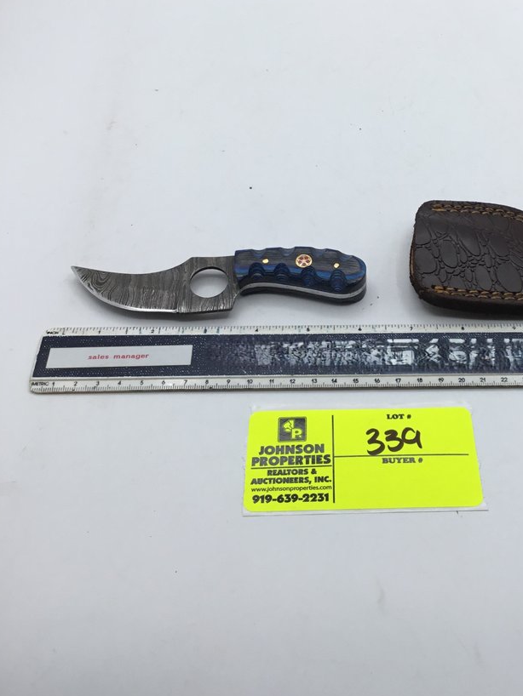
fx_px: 866
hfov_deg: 33.3
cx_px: 357
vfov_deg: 43.7
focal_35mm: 43
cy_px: 299
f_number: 2.4
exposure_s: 1/128
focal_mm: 3.3
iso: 25
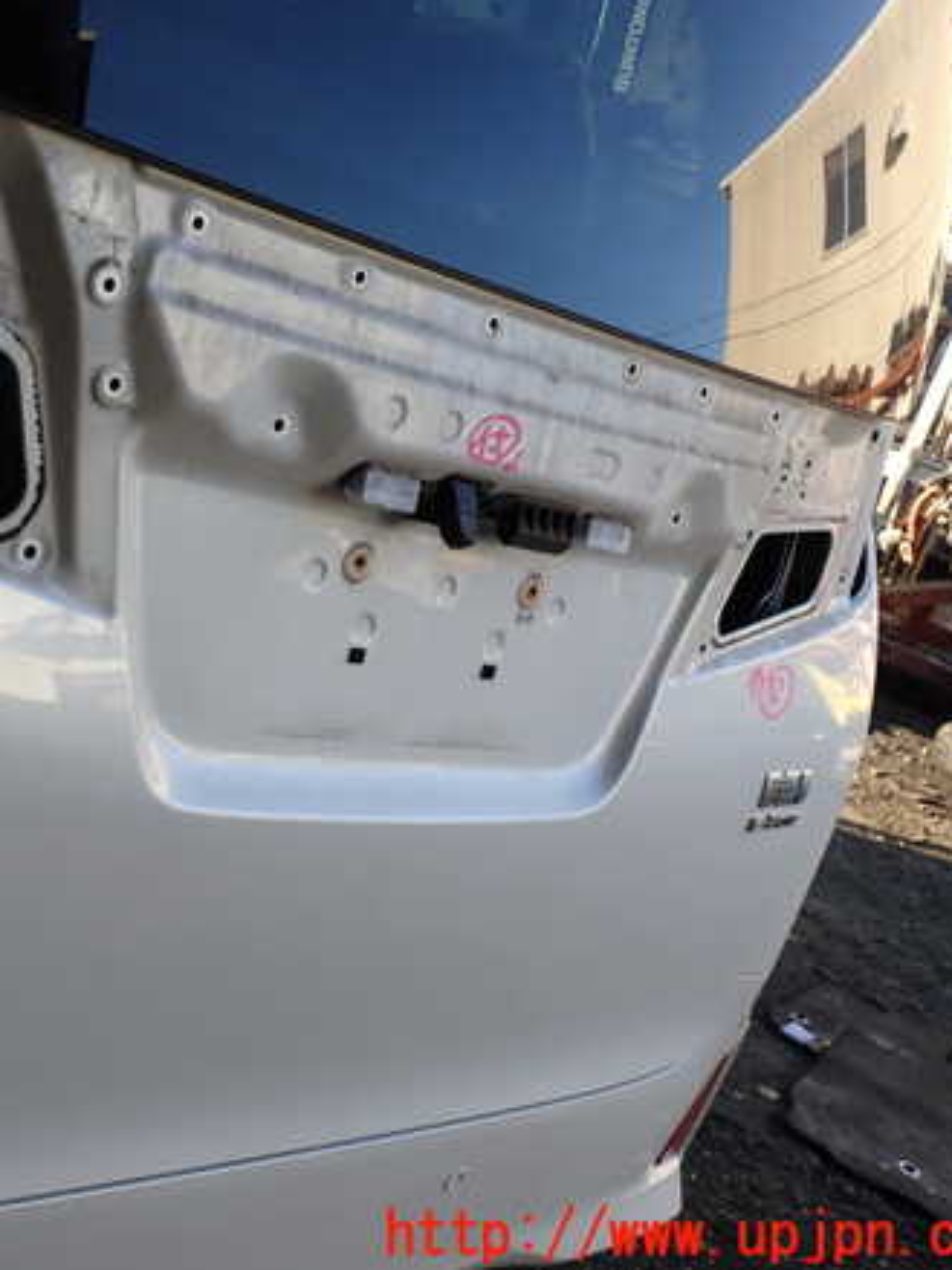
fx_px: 1504
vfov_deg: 45.8
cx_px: 171
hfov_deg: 33.9
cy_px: 622
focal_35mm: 41
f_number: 3.2
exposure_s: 1/200
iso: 100
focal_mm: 5.4
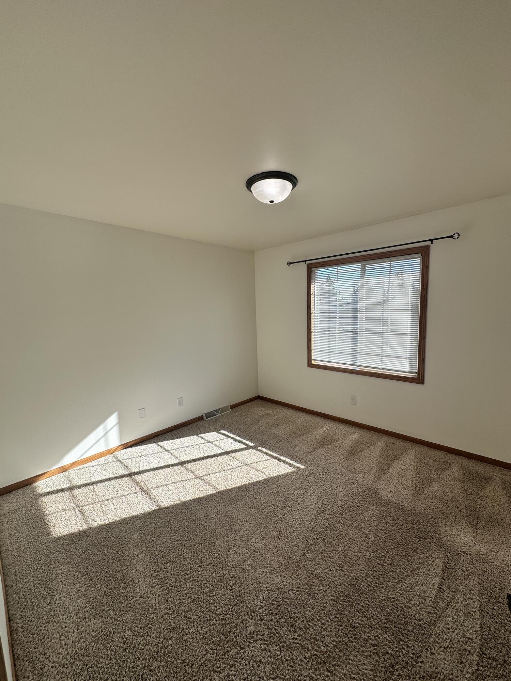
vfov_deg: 102.1
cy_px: 340
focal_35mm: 14
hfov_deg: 85.7
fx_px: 276
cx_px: 256
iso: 40
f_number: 2.2
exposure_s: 1/379
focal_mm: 2.22
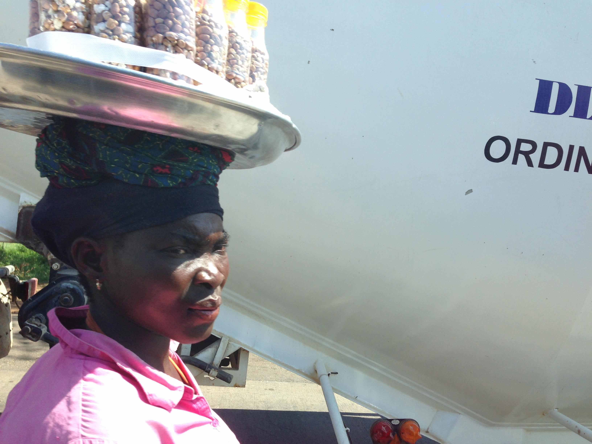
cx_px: 296
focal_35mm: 33
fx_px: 564
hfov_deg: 55.4
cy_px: 222
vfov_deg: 42.9
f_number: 2.4
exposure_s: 1/583
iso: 50
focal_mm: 4.12
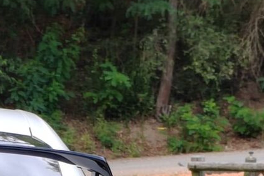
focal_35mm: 256
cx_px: -137
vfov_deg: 5.3
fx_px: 1878
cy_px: 331
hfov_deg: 7.9
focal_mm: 5.52
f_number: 1.9
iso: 100
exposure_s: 1/283
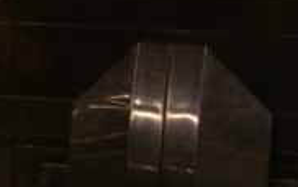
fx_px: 2040
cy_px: -106
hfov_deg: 7.4
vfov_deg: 5.2
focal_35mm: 251
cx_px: -574
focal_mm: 22
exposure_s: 10
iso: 100
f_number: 22
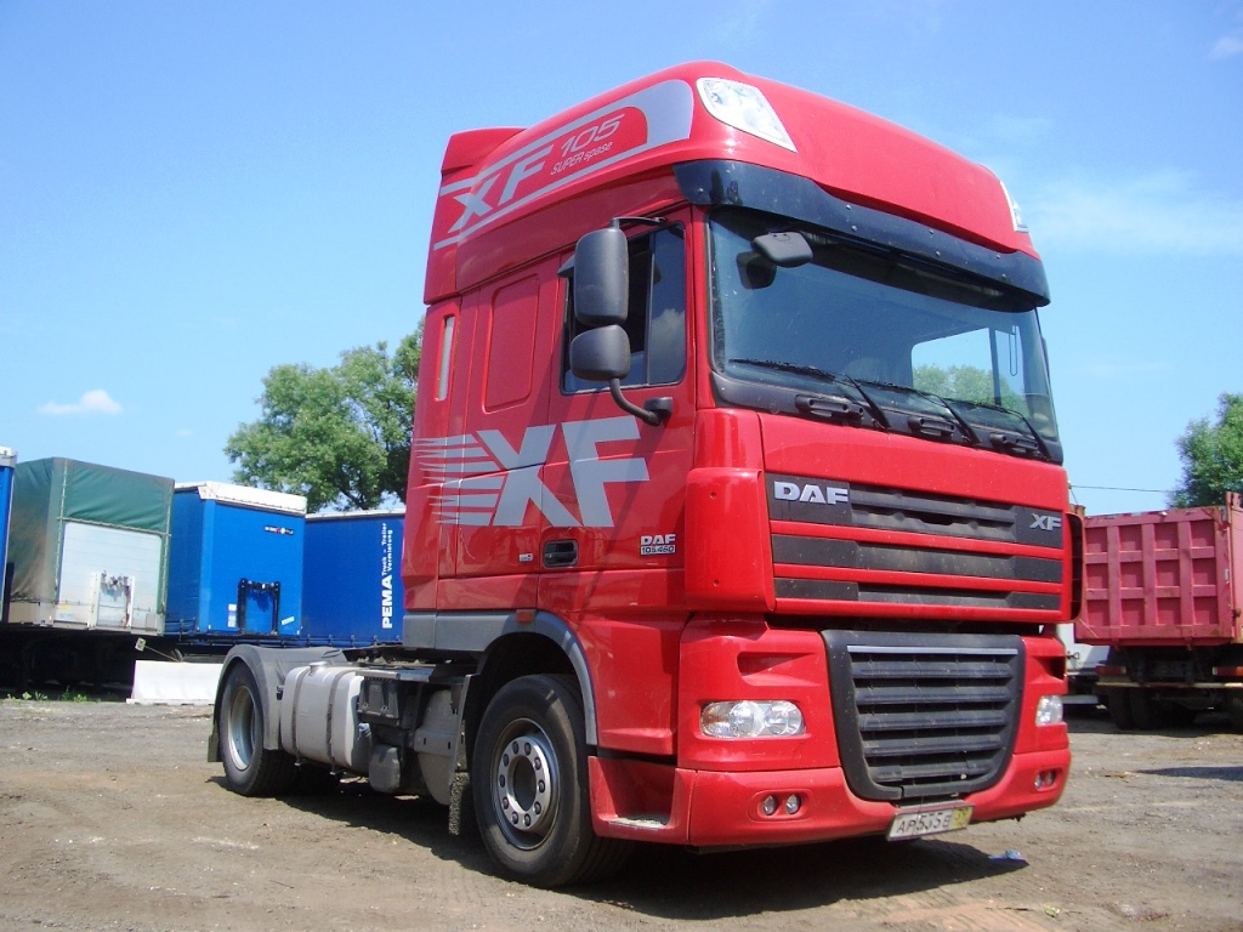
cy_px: 466
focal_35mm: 35
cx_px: 622
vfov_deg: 40.7
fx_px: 1257
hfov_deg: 52.6
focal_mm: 5.8
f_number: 4.3
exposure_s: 1/400
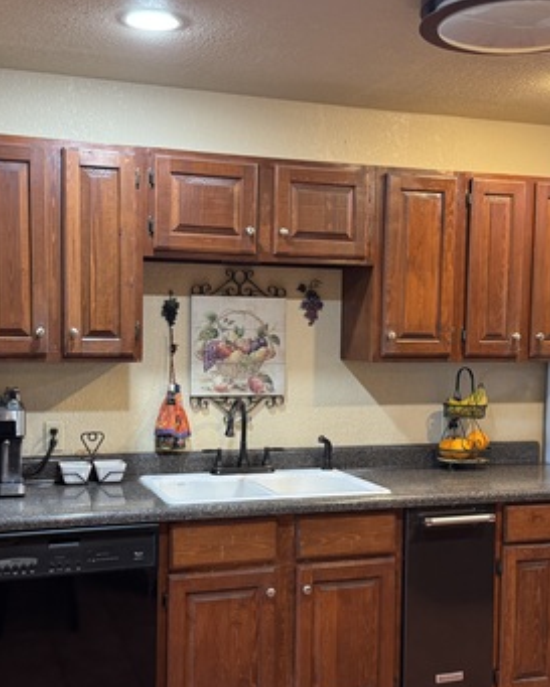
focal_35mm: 44
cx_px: 264
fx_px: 895
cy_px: 385
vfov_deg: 41.9
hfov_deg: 34.2
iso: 250
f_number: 1.78
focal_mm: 6.76
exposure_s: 1/60
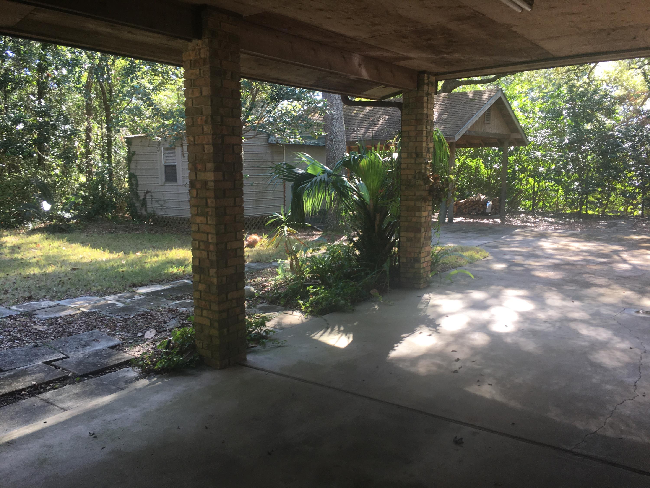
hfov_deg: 61.7
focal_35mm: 29
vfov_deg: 48.2
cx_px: 325
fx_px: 545
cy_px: 244
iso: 25
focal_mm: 4.15
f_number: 2.2
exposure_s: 1/60
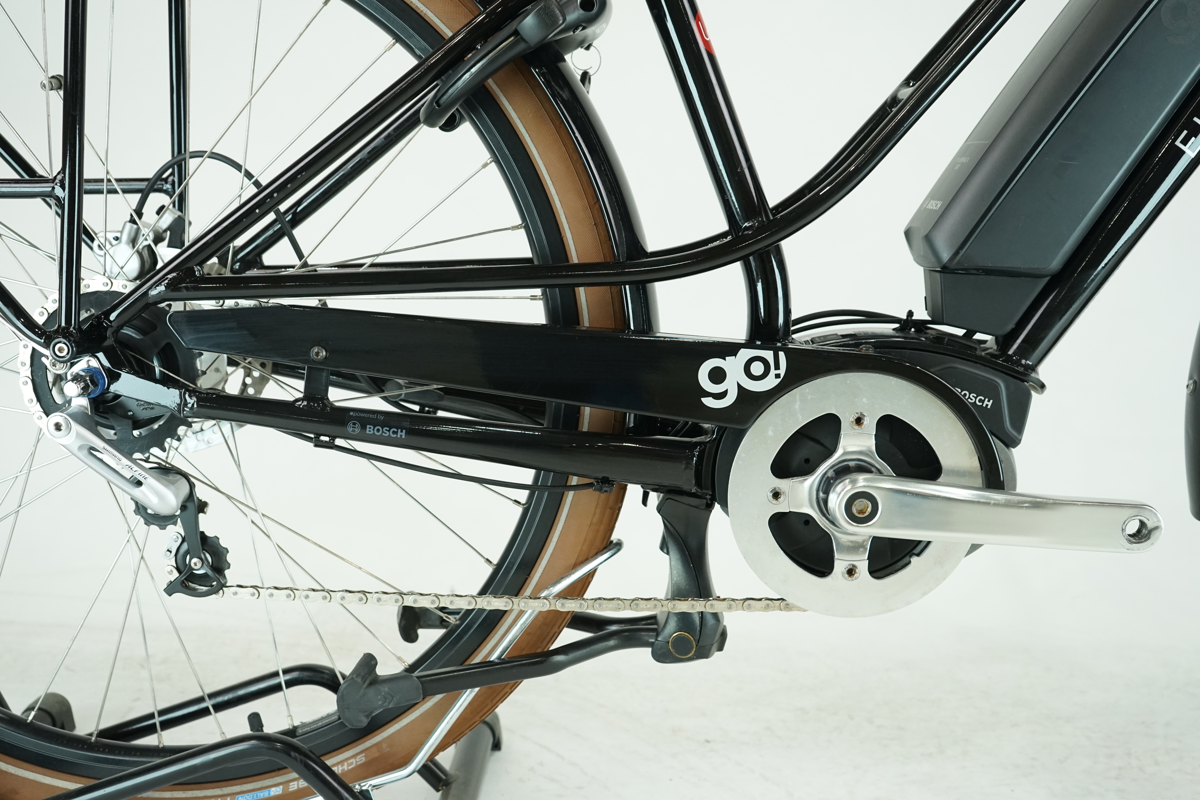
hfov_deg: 54.4
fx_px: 1167
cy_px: 400
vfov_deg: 37.9
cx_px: 600
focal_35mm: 35
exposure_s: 1/200
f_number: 5.6
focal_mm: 35
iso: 1600
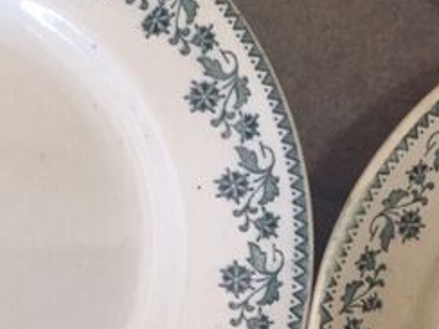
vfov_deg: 19.2
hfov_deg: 23.5
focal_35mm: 76
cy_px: 248
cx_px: -85
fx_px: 964
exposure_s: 1/33
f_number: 2.2
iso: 250
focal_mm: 4.15
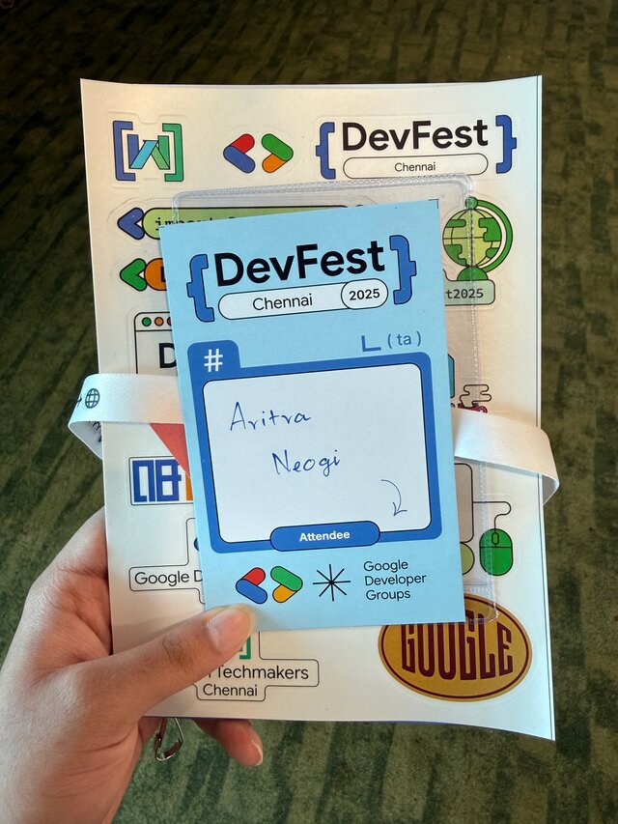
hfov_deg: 56.8
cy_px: 412
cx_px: 309
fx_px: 571
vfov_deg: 71.6
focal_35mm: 24
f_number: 2.2
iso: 50
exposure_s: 1/100
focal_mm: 2.22
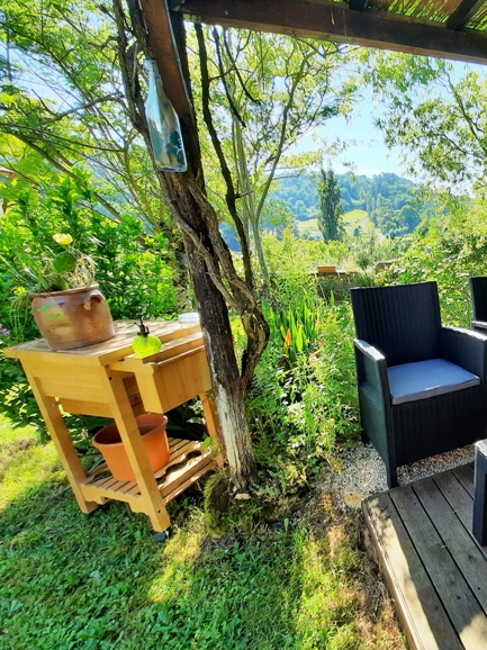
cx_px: 417
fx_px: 338
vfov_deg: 87.8
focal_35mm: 18
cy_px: 326
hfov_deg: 62.7
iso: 40
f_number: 2.2
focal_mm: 1.74
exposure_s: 1/266
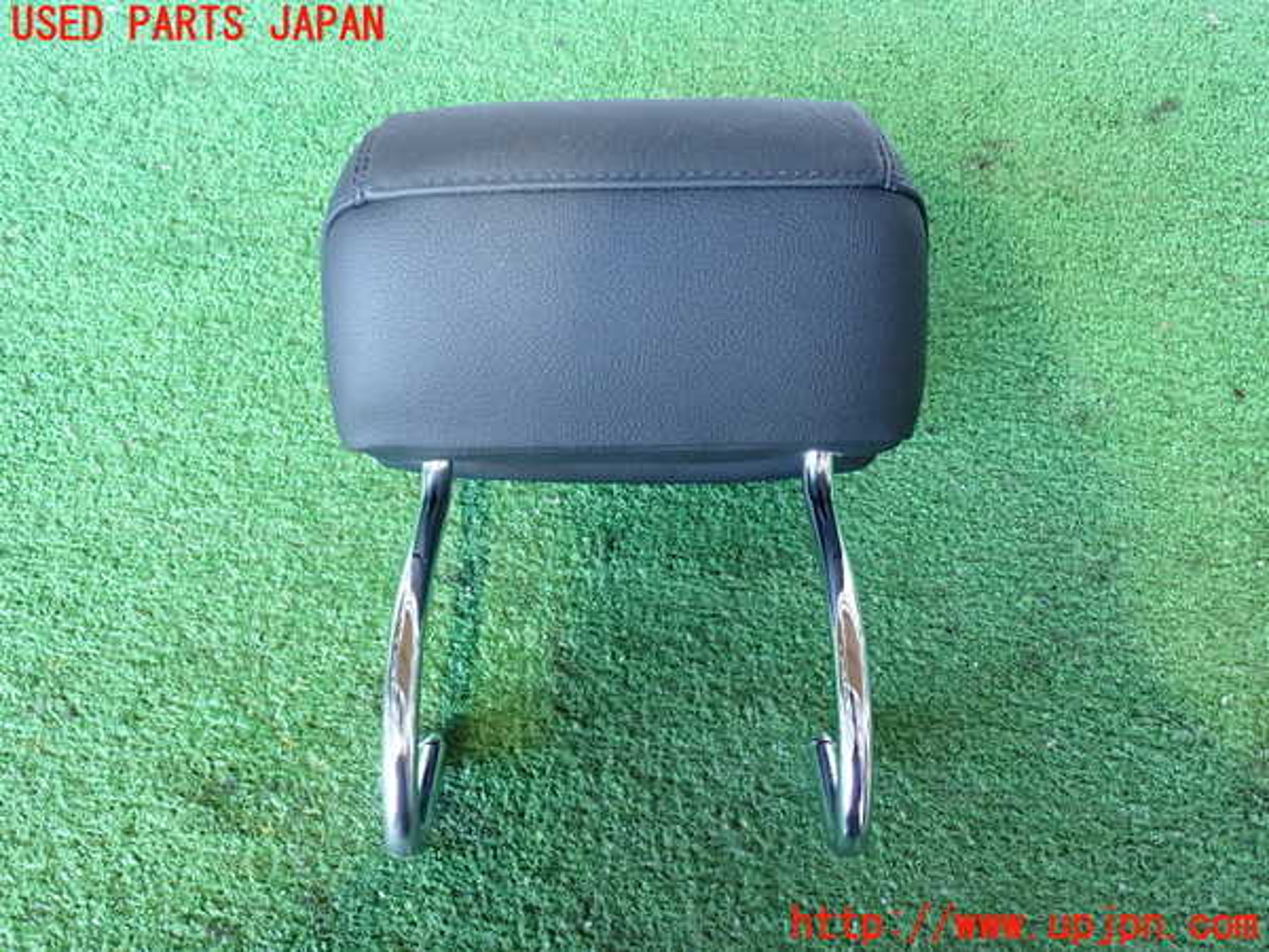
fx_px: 1100
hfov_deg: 60.0
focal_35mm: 30
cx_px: 634
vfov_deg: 46.8
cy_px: 476
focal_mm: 5.4
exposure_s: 1/30
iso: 500
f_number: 2.3
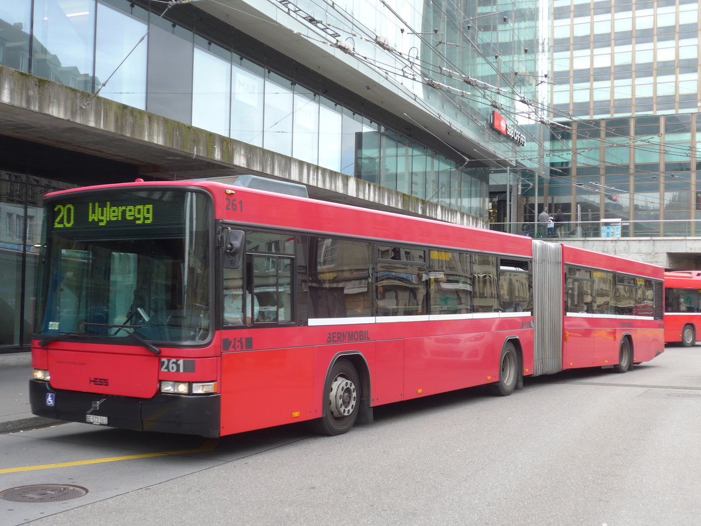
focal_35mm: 44
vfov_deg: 32.9
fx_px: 891
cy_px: 263
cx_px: 350
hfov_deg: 42.9
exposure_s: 1/250
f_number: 2.8
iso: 100
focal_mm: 9
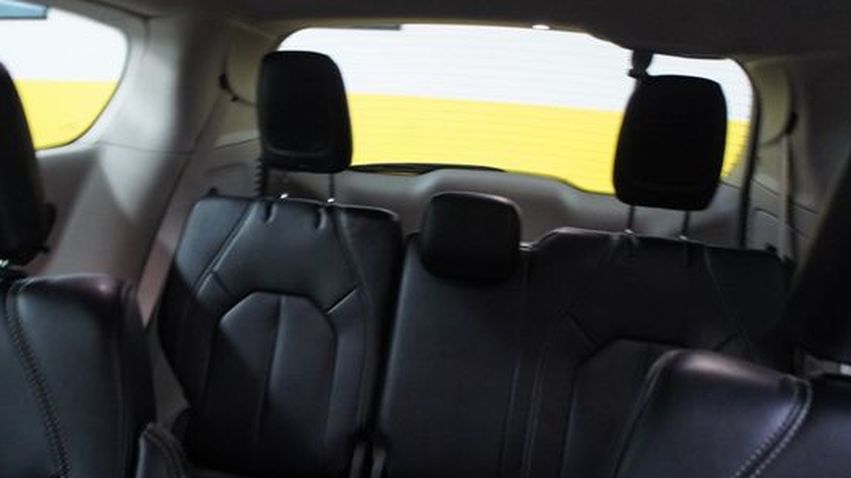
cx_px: 341
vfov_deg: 34.5
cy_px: 286
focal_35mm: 34
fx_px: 767
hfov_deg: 57.6
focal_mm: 18
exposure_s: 1/15
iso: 1600
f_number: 3.5
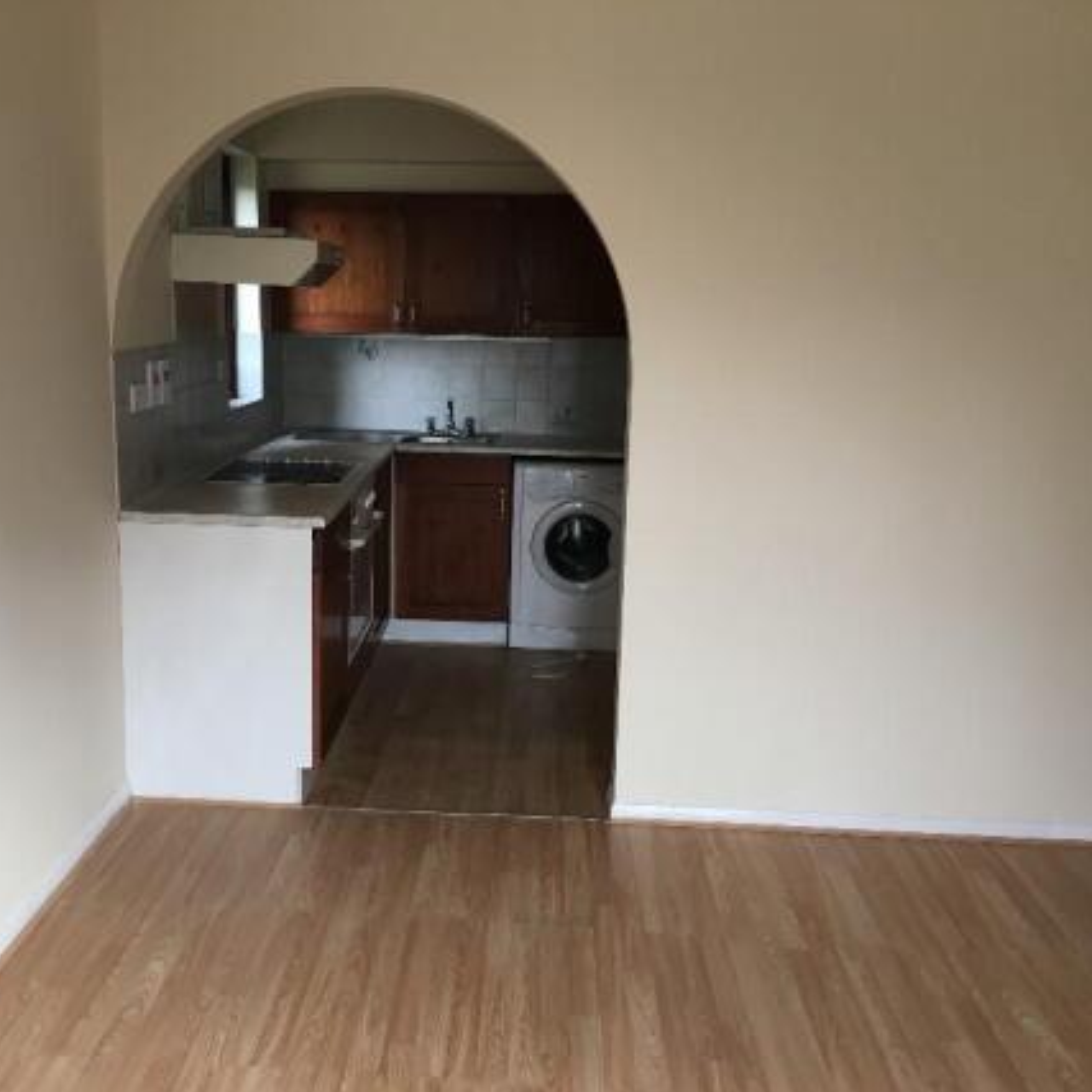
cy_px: 551
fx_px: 1249
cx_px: 459
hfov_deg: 47.0
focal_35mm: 35
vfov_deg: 47.2
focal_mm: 4.15
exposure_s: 1/33
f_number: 2.2
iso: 32
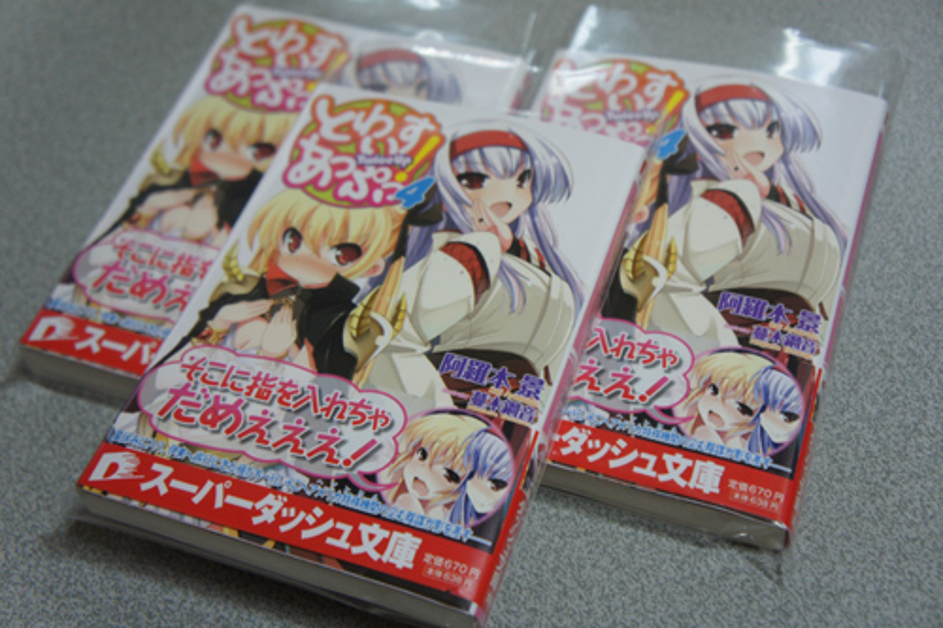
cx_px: 472
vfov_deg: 28.1
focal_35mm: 48
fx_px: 1257
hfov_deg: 41.1
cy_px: 314
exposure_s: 1/50
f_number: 4.5
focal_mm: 32
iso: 1000
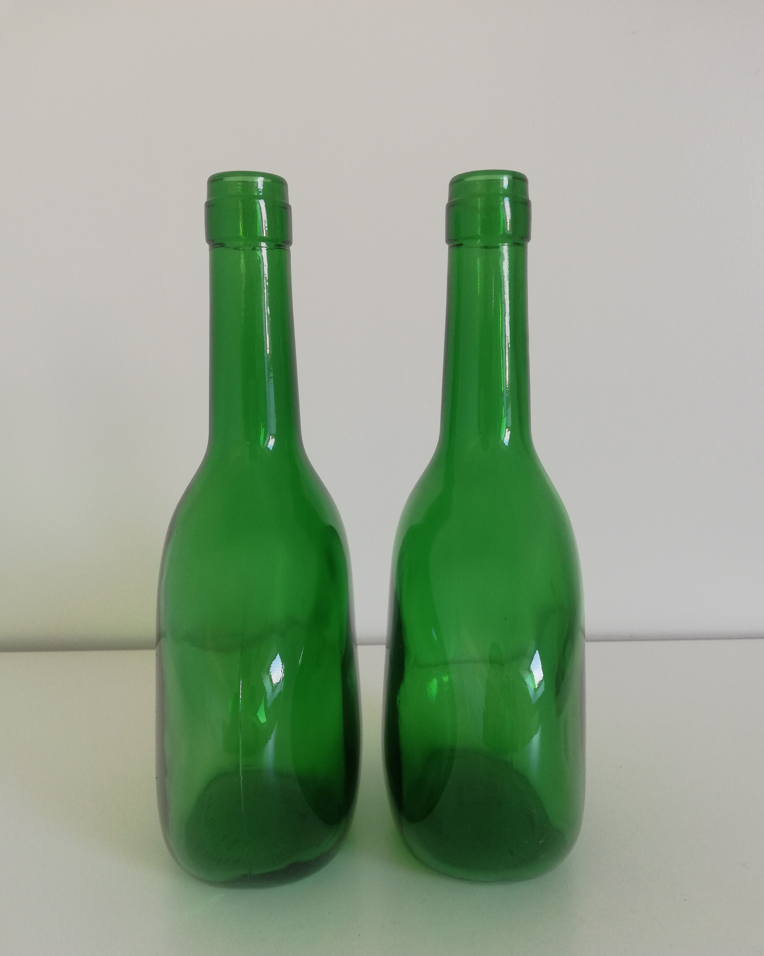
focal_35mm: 28
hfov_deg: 51.5
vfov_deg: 62.1
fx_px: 791
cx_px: 382
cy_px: 527
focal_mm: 3.81
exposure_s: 1/50
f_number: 2.2
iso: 100
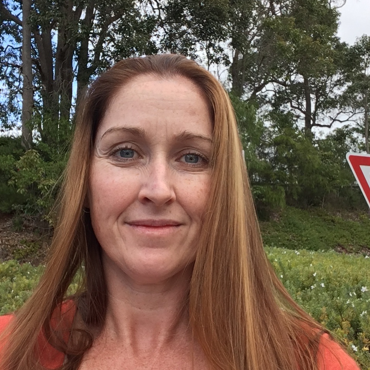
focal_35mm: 37
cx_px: 185
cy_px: 185
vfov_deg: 44.9
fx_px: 447
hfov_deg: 44.9
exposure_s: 1/316
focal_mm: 2.15
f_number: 2.4
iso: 50
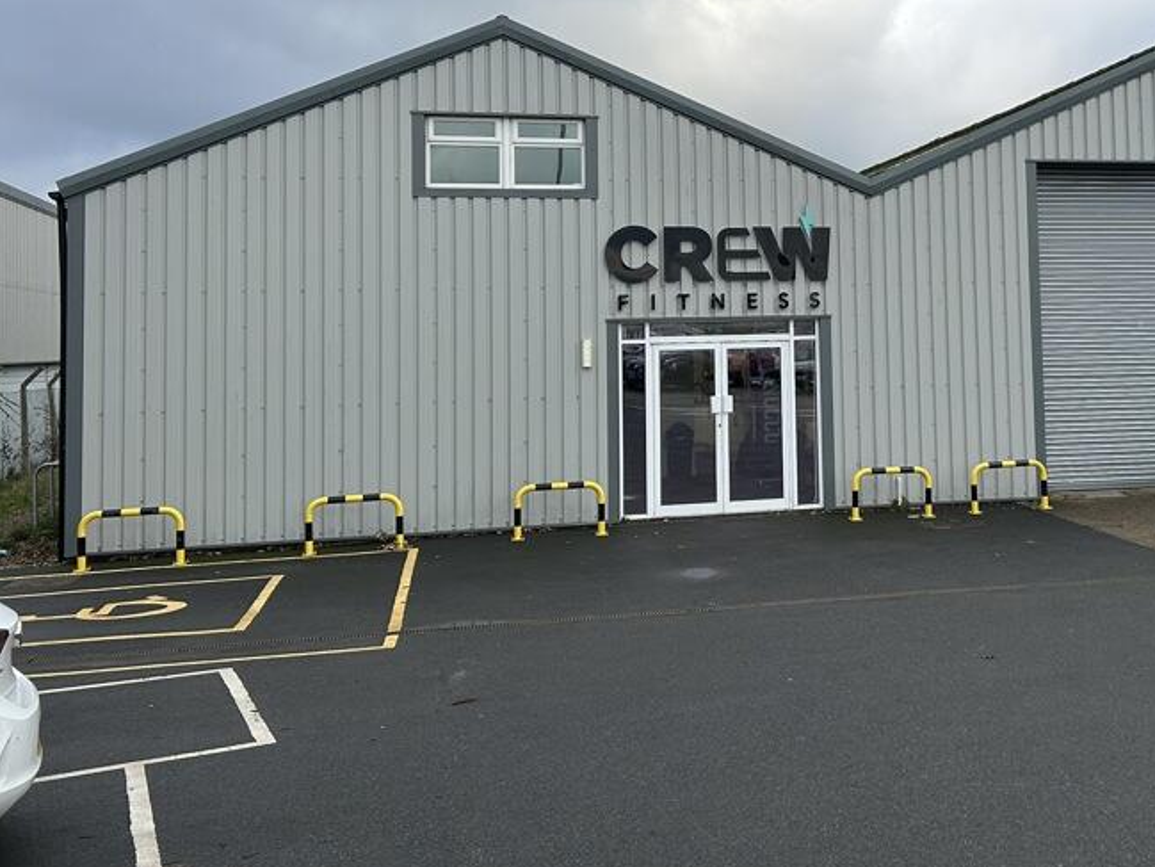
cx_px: 794
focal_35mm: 41
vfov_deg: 34.5
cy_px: 239
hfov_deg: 44.9
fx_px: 1368
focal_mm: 5.7
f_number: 1.5
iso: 50
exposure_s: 1/894
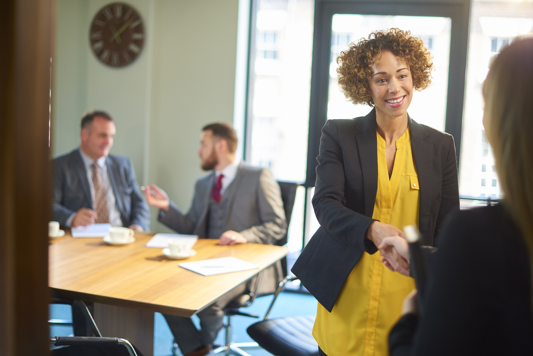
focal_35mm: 50
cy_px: 178
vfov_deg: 27.0
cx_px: 266
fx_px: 740
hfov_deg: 39.6
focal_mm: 50
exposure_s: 1/160
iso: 500
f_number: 2.2
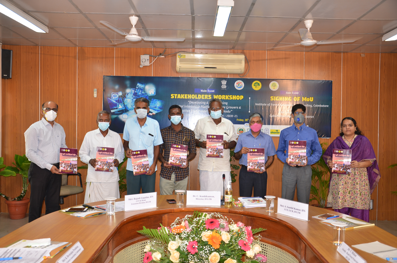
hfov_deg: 57.3
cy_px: 132
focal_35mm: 33
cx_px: 198
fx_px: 363
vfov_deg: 39.8
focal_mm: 22
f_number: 4
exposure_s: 1/60
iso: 400
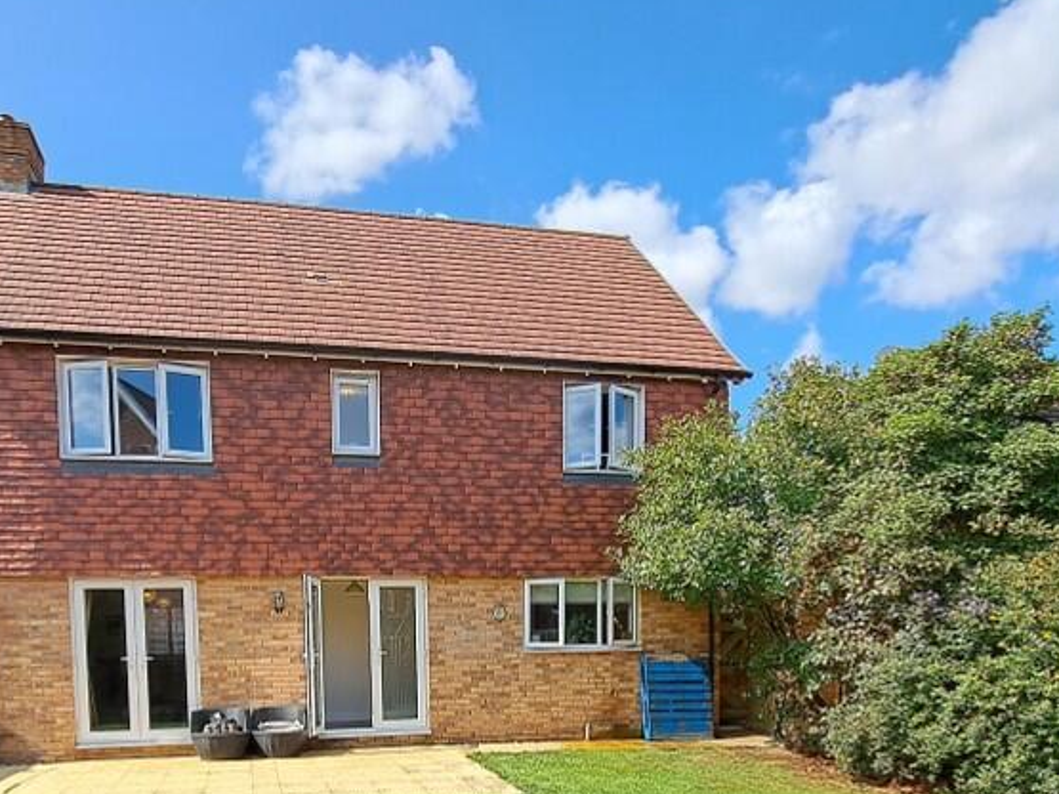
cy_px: 681
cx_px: 410
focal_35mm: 24
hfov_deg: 70.7
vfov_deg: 51.6
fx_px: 734
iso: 50
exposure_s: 1/1058
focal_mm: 1.74
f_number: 2.2
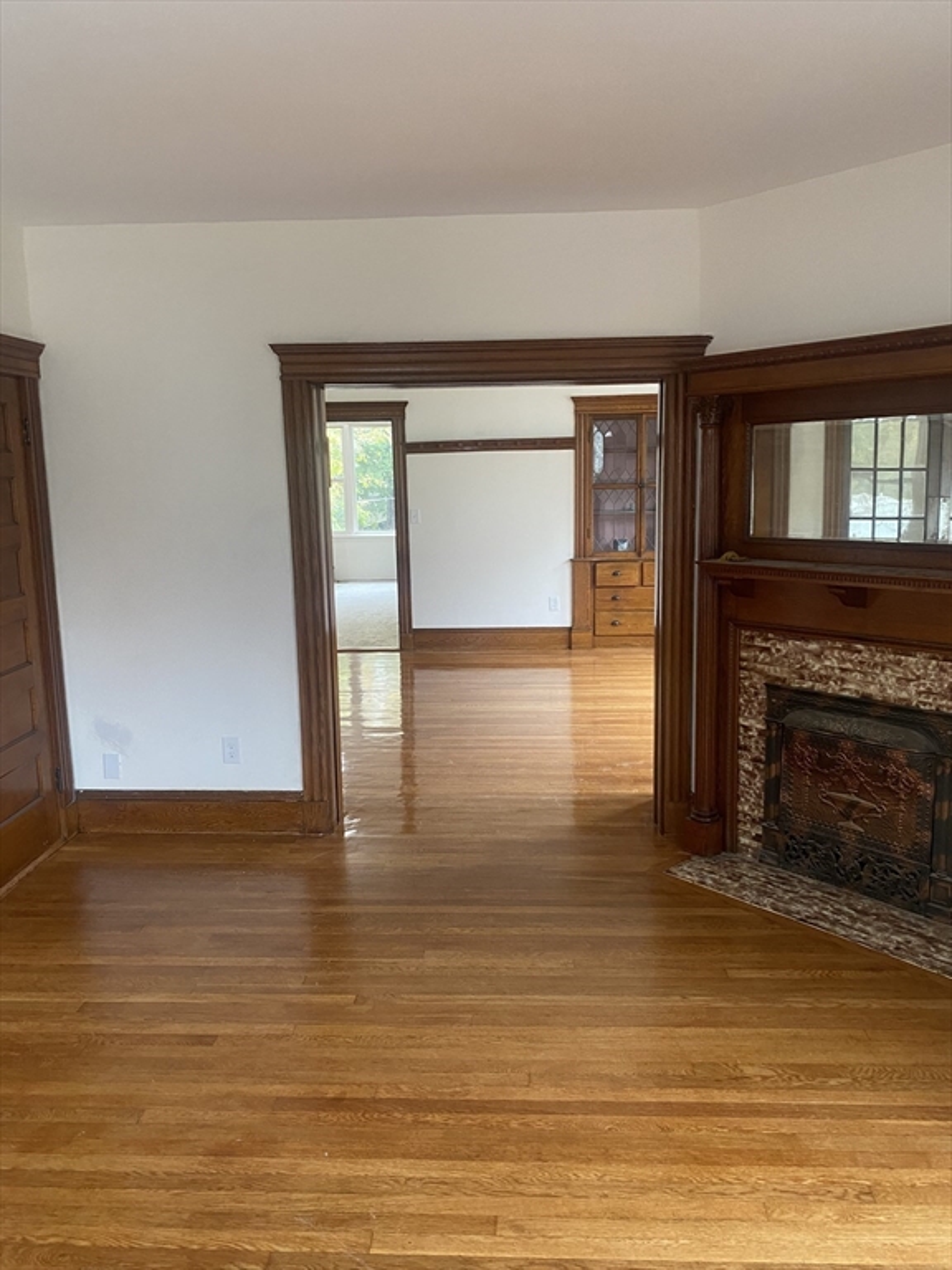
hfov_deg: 53.1
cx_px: 476
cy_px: 635
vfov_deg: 67.3
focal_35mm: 26
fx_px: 953
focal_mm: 4.25
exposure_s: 1/60
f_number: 1.8
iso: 200
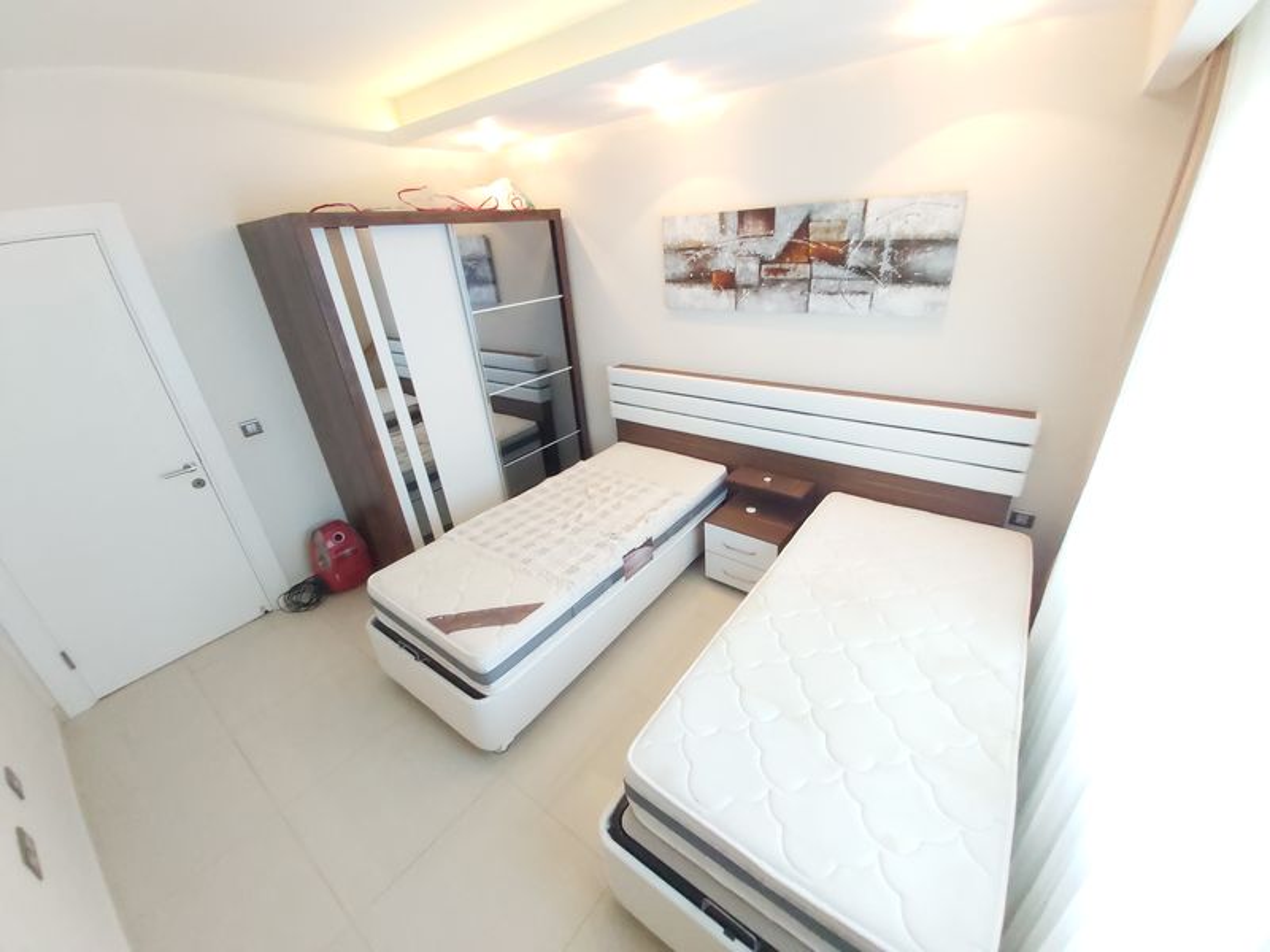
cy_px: 476
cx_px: 635
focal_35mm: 12
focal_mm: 1.42
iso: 400
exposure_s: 1/25
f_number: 2.2
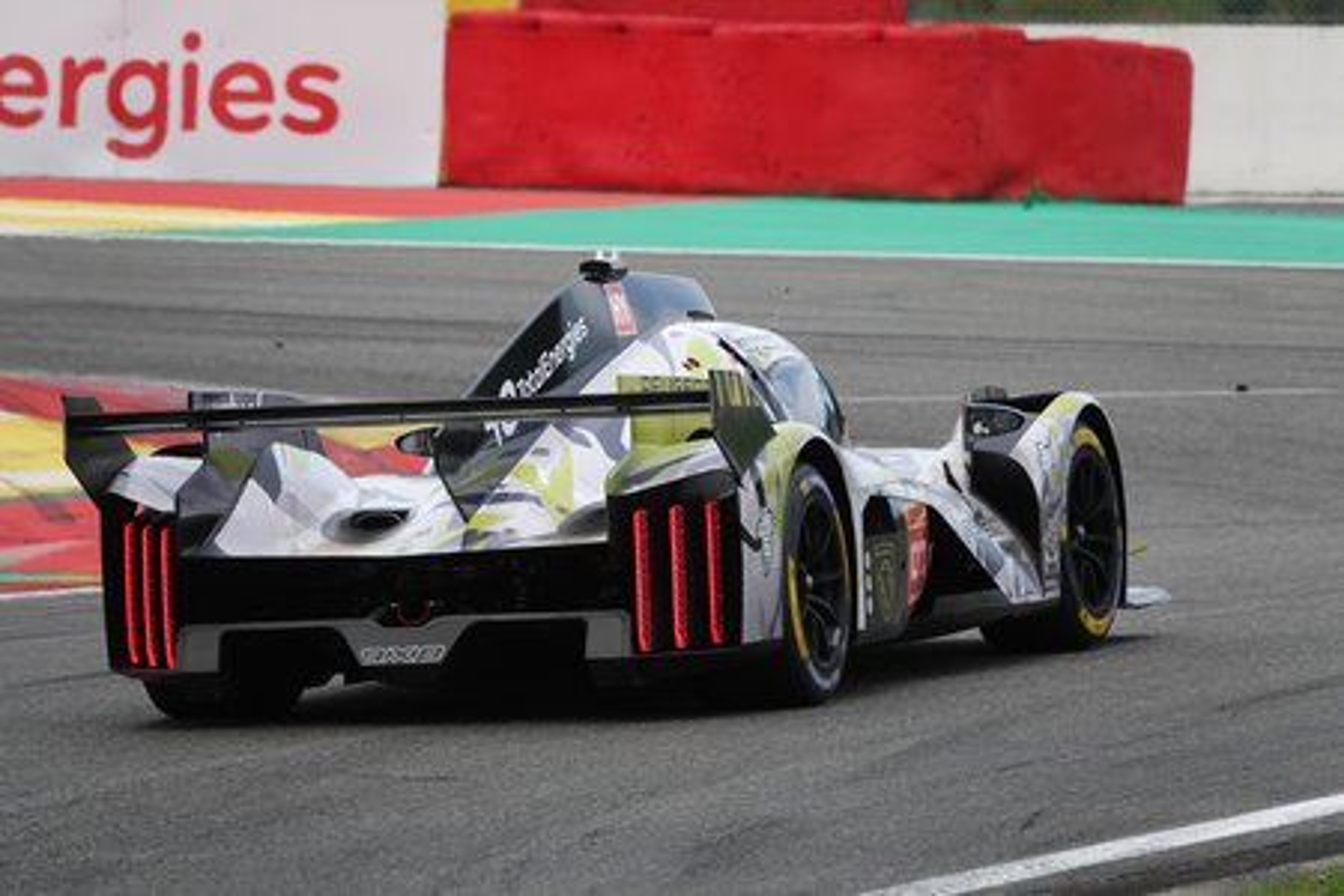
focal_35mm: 424
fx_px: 15828
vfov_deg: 3.2
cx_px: 672
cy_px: 448
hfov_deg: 4.9
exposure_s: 1/800
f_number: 4
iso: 250
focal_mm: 155.41
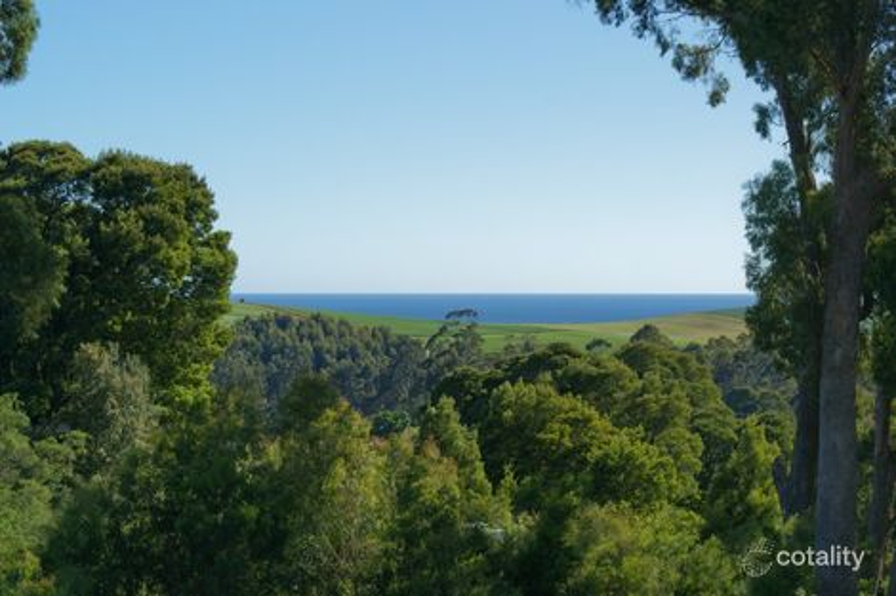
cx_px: 448
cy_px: 298
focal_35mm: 90
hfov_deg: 22.6
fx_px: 2239
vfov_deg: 15.2
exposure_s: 1/125
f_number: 11
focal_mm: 60
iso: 100
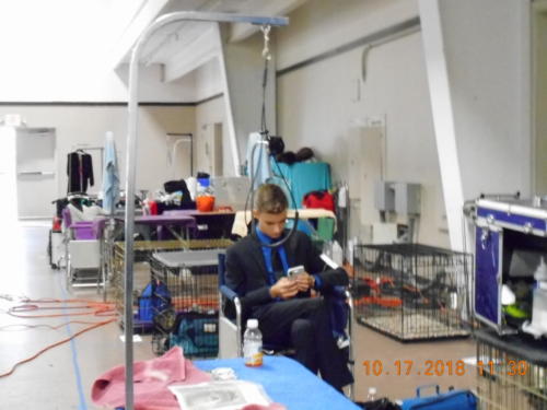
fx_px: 932
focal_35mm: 59
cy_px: 205
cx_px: 274
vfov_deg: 24.8
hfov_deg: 32.7
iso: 1600
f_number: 5.1
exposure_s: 1/8
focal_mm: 10.5
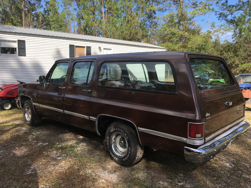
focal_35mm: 29
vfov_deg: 48.2
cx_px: 126
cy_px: 94
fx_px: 210
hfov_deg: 61.7
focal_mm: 4.15
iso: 25
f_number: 2.2
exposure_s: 1/864
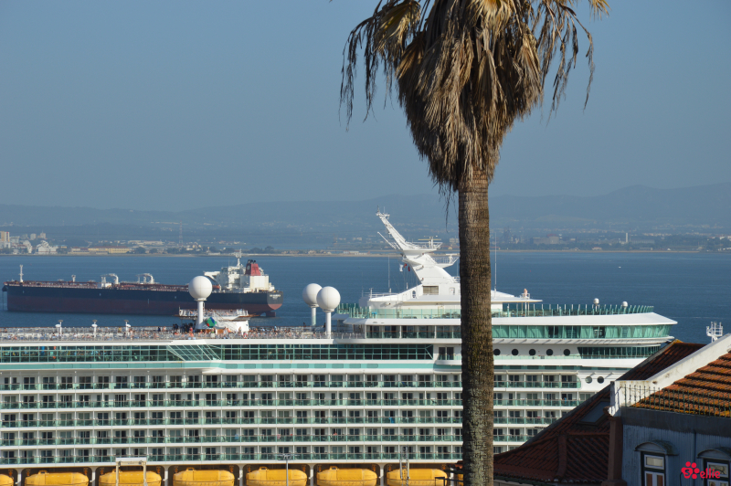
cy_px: 243
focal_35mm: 158
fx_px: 3195
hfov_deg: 13.1
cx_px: 366
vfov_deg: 8.7
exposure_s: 1/320
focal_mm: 105
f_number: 9
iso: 100
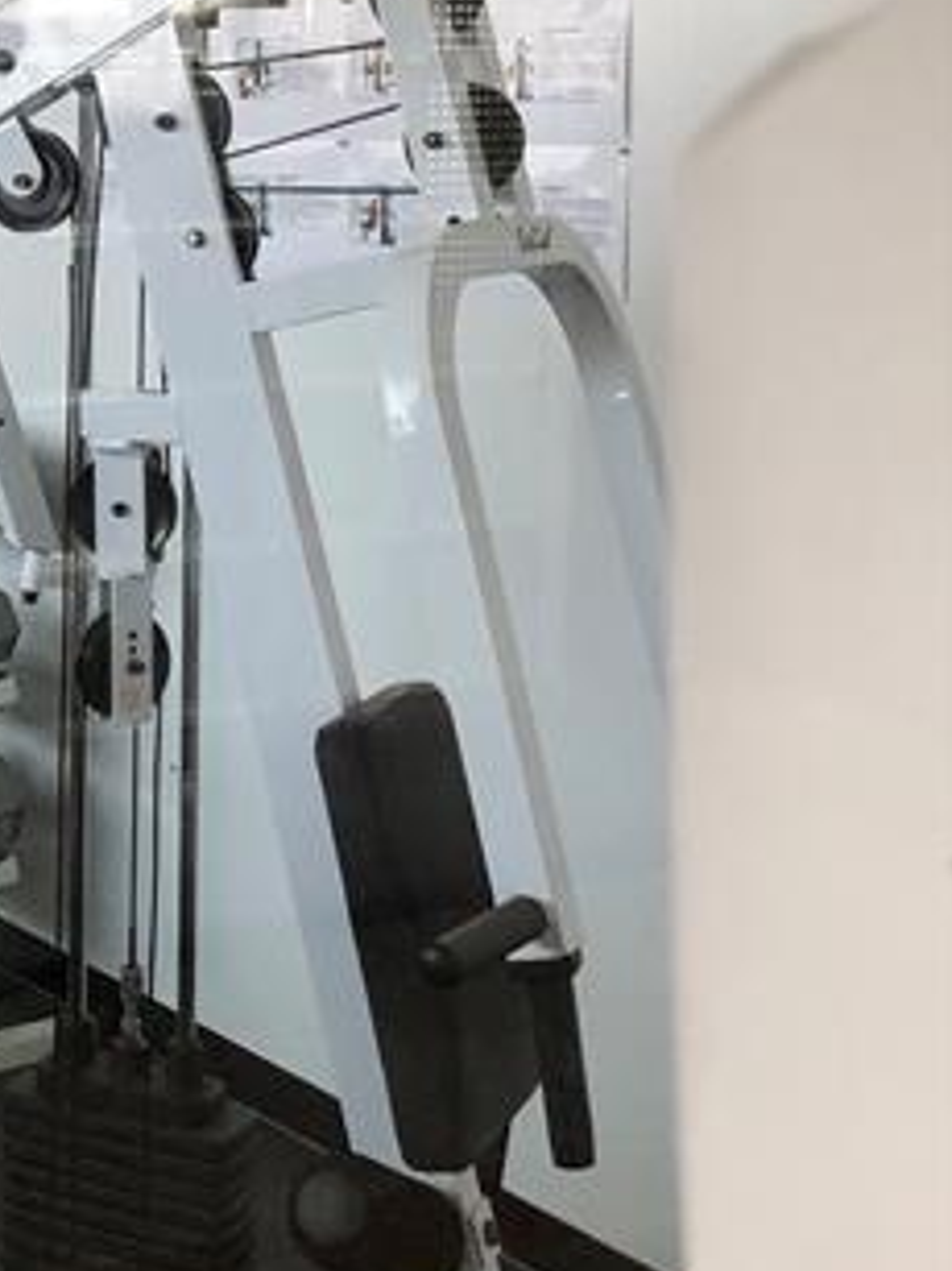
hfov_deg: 19.6
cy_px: 199
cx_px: -228
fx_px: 2569
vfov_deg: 27.1
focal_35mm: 70
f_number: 1.8
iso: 32
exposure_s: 1/30
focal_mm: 3.99
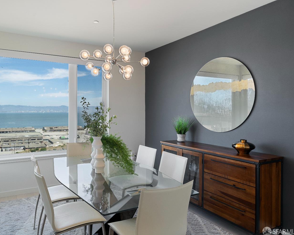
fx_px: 218
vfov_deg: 56.8
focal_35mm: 25
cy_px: 118
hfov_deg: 67.6
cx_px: 122
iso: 640
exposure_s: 1/30
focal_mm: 22
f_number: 8
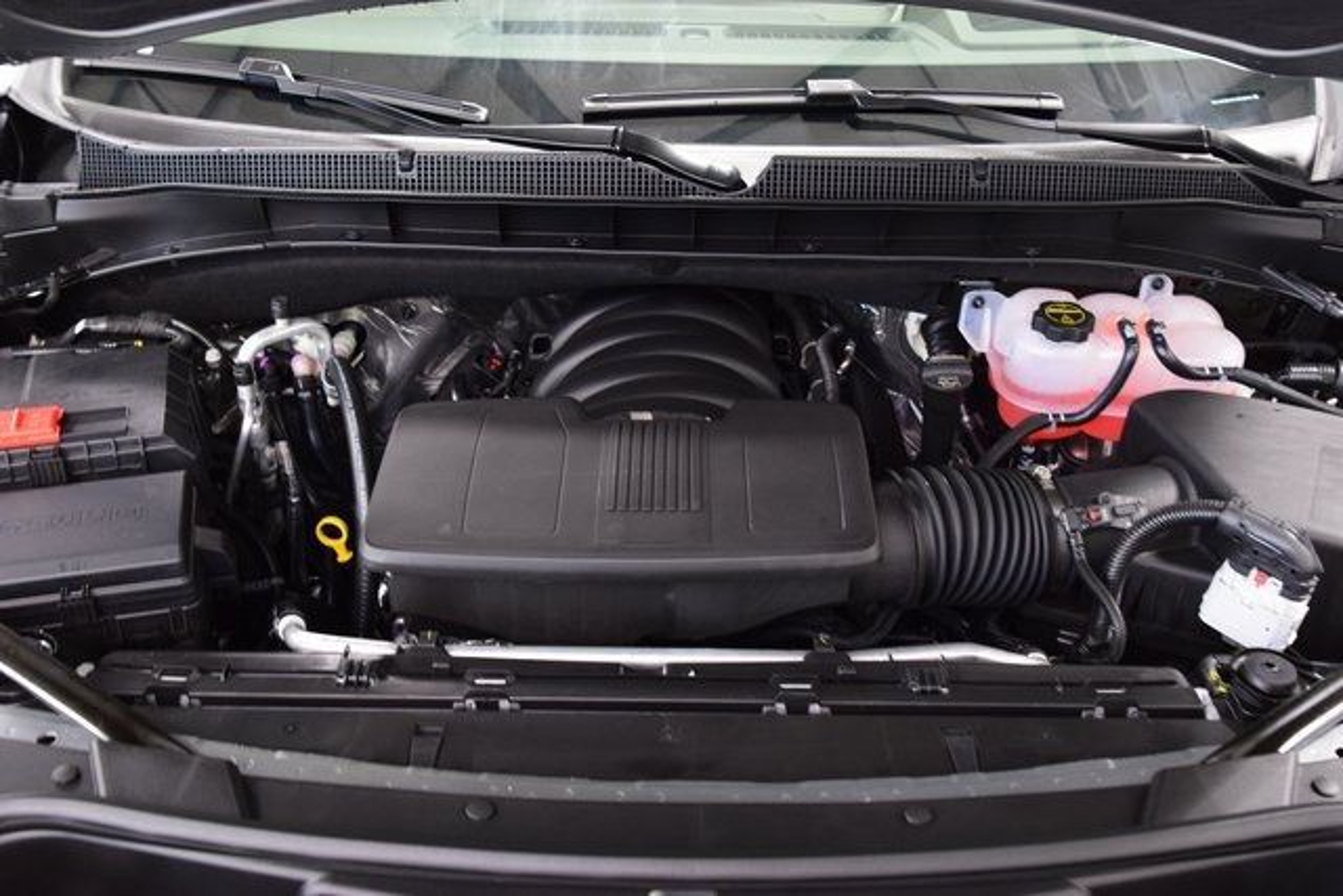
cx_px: 672
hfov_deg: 53.1
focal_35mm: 36
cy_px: 448
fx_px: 1343
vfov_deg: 36.9
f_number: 4.5
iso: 1600
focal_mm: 24
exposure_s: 1/15
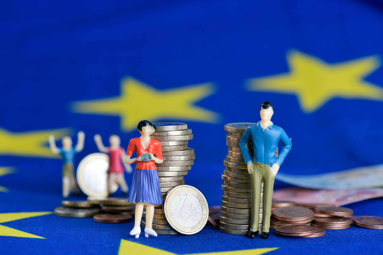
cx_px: 192
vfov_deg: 13.0
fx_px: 1117
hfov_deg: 19.5
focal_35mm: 105
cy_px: 128
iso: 100
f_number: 9
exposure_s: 1/125
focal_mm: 105
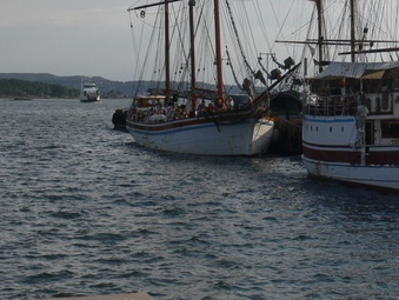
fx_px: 1131
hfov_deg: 19.5
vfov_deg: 15.1
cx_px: 394
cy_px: 84
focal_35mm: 98
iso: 80
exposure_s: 1/160
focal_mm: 9
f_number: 5.6
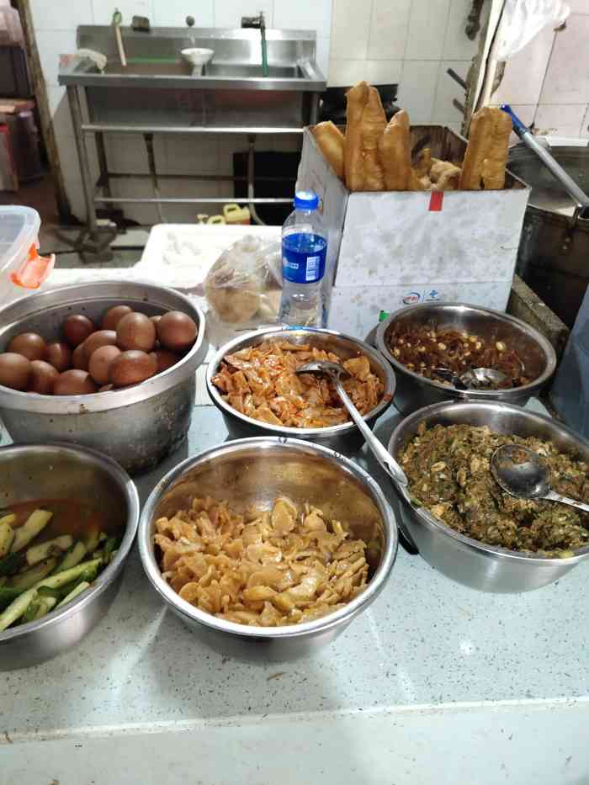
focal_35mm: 30
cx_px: 294
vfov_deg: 60.0
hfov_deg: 46.8
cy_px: 392
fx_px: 680
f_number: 1.8
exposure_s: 1/33
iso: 495
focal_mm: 4.35
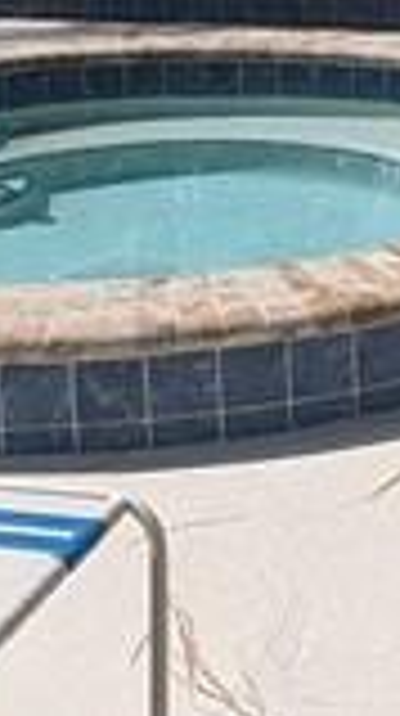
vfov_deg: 24.9
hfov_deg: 13.6
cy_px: 131
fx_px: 1590
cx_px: 582
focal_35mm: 84
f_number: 1.95
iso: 47
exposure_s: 1/2725
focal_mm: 2.23
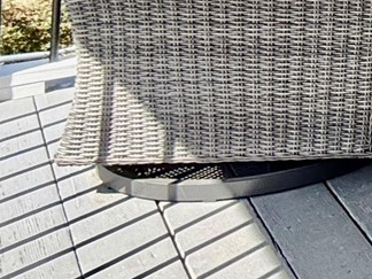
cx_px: 929
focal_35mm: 83
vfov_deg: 15.7
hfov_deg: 14.2
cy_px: -188
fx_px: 892
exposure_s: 1/514
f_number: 2.2
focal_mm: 2.22
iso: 64
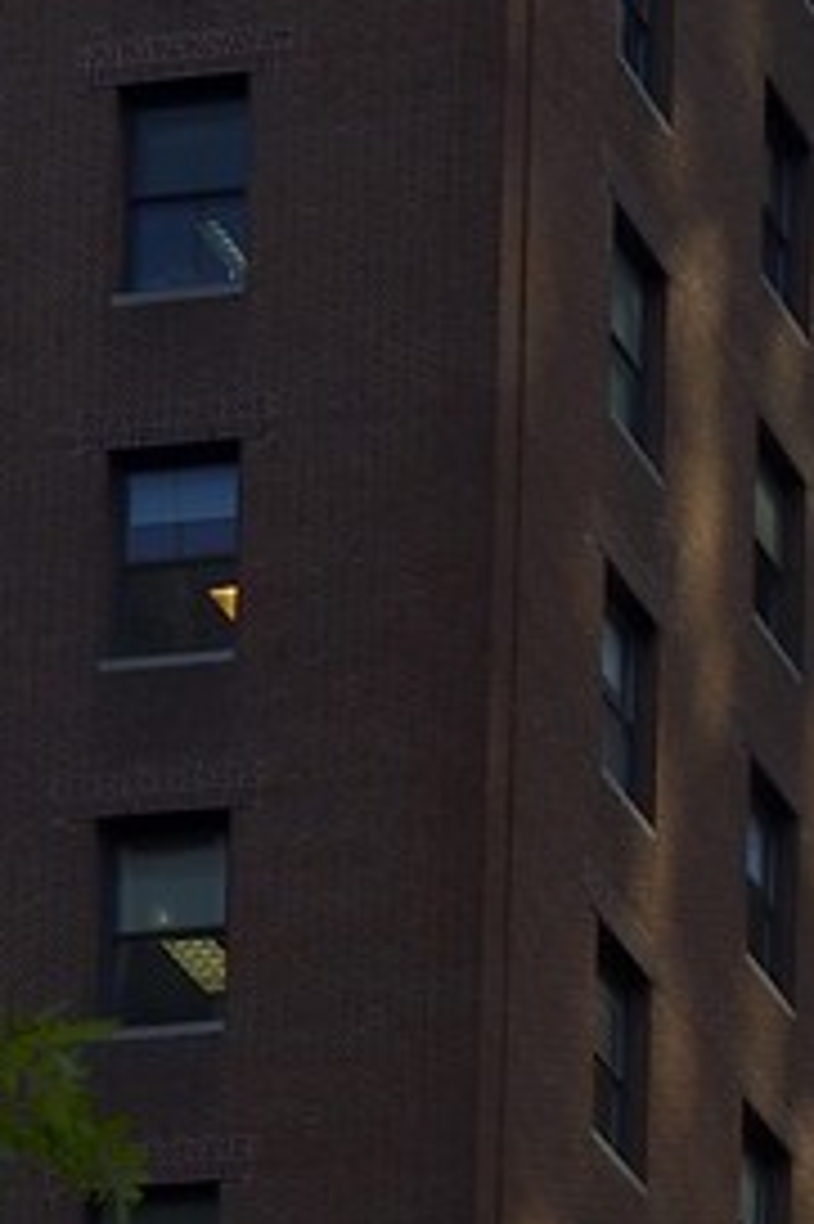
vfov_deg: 7.9
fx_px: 7980
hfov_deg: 5.6
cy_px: 3190
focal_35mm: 235
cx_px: 2073
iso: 400
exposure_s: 1/200
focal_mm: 40
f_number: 11
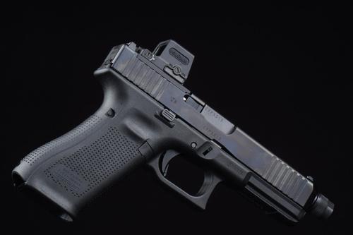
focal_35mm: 140
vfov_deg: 9.8
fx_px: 1367
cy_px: 118
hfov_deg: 14.7
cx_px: 176
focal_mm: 93
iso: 200
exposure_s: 1/200
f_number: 20
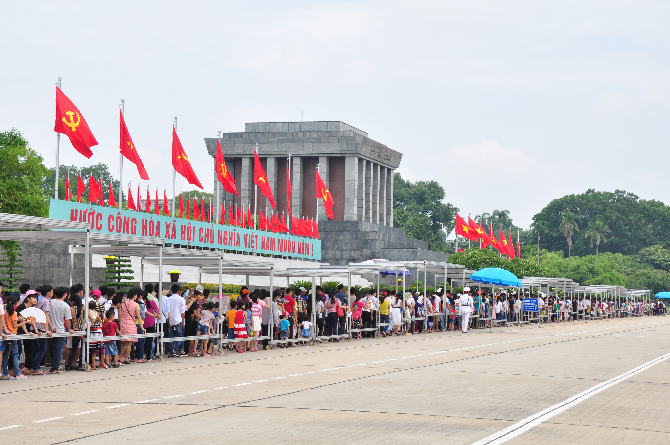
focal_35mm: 75
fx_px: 1394
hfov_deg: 27.0
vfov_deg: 18.1
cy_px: 222
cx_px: 335
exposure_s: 1/200
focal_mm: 50
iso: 200
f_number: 11
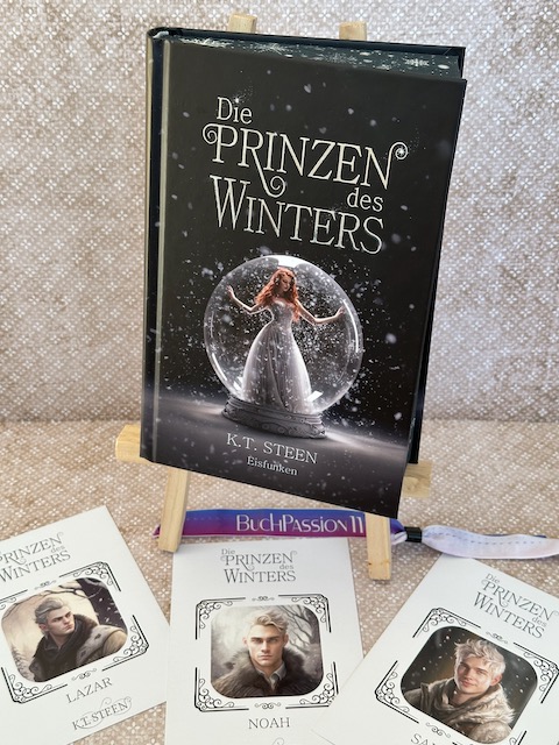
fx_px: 1034
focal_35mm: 48
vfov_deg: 39.7
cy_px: 372
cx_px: 280
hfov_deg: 30.3
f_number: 1.78
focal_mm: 6.86
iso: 64
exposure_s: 1/121
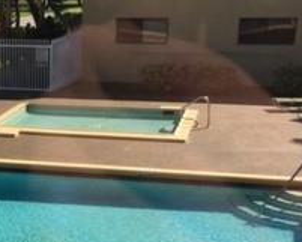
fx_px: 805
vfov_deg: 16.9
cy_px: 216
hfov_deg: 20.3
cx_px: -32
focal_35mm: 90
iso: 32
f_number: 2.2
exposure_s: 1/1412
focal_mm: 4.15
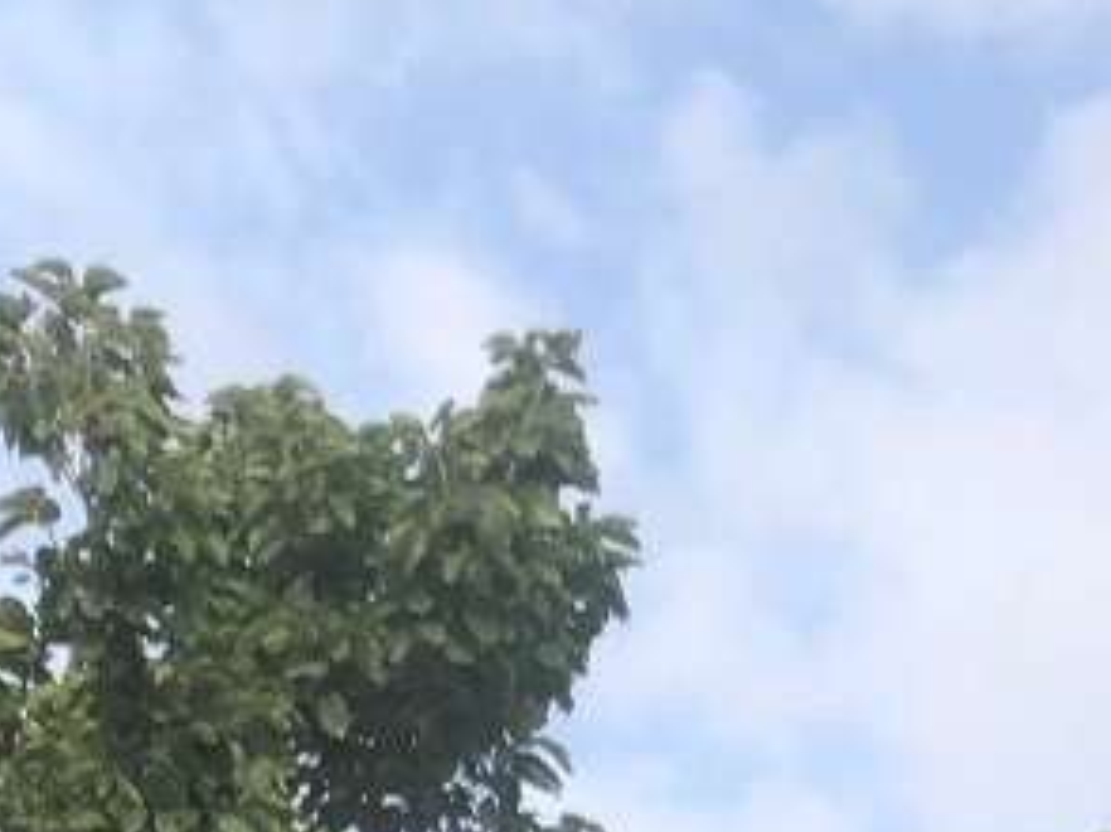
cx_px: 805
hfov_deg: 13.8
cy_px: 2093
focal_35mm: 143
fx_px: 4586
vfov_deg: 9.2
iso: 20
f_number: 1.8
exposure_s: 1/1333
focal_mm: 3.99
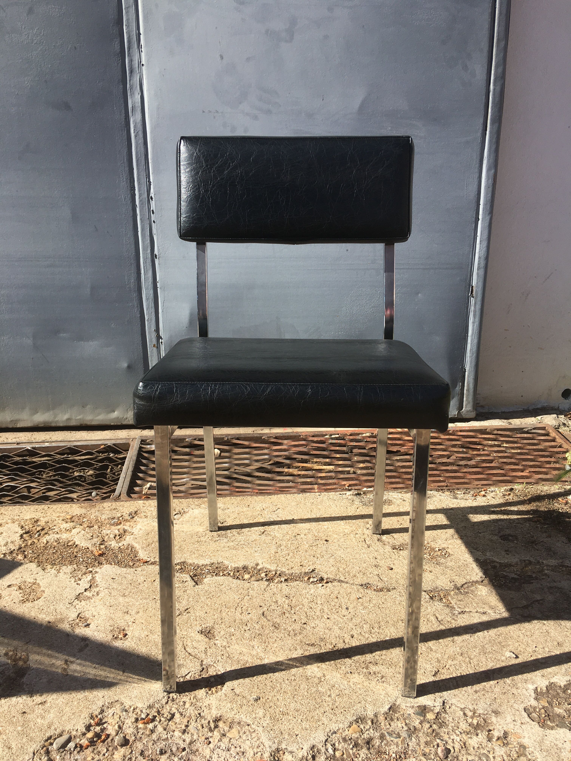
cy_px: 380
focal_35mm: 29
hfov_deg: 48.2
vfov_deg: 61.7
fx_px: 638
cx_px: 286
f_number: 2.2
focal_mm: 4.15
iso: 25
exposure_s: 1/962
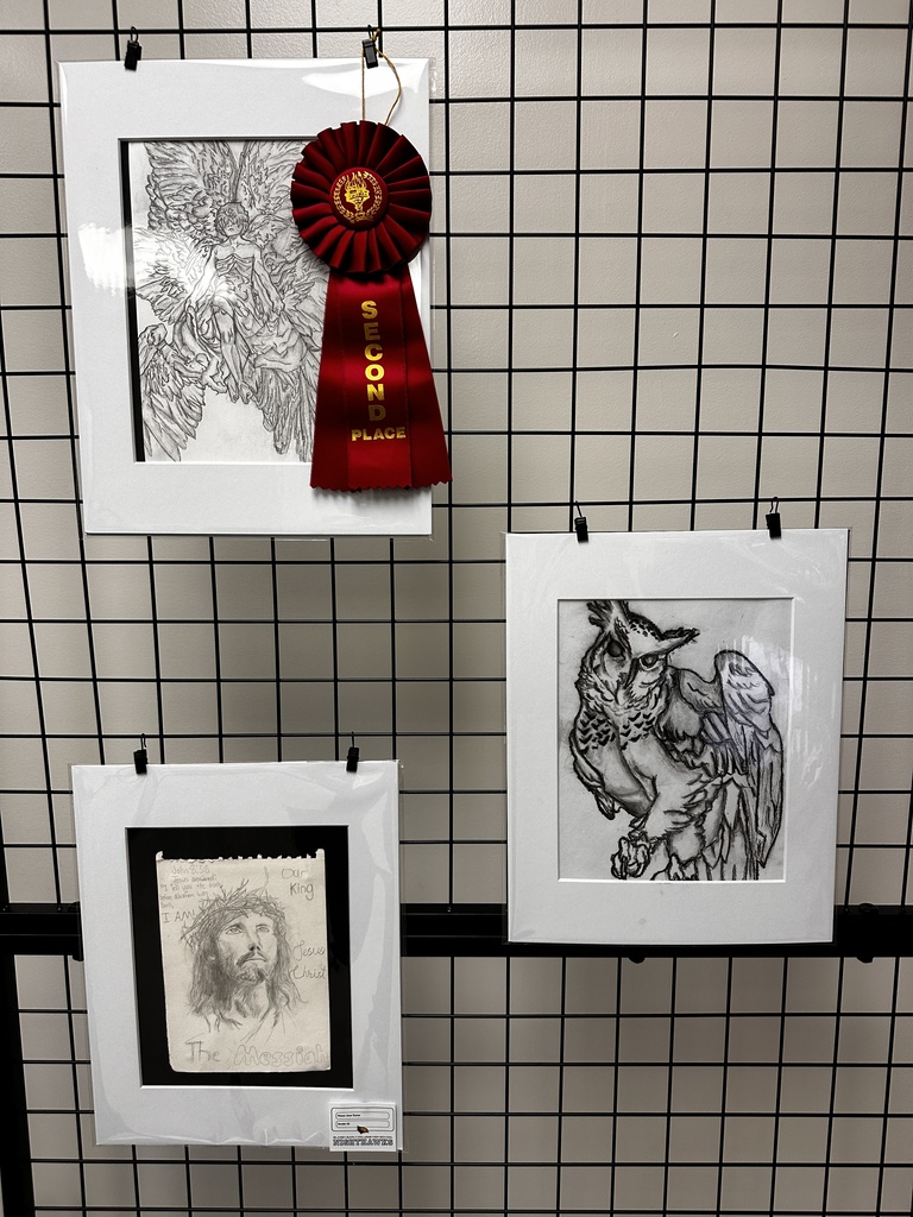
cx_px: 456
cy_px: 608
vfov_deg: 71.6
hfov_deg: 56.8
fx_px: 844
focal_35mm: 24
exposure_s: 1/120
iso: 125
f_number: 1.78
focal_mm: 6.86
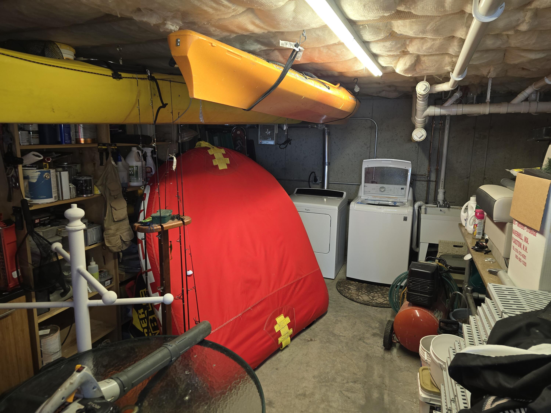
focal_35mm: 23
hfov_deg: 73.9
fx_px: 366
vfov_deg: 58.9
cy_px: 206
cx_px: 276
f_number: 1.7
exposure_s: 1/60
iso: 64
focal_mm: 6.3
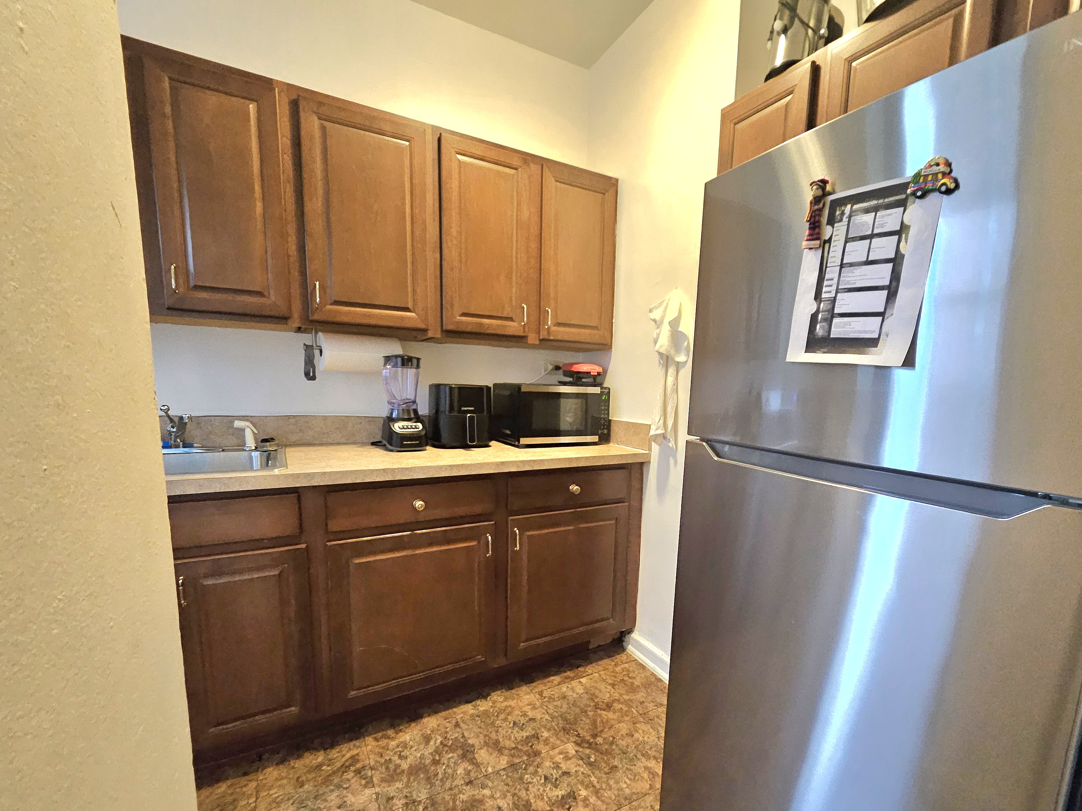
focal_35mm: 15
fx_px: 469
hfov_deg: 97.9
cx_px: 587
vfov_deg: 81.3
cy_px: 458
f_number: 2.2
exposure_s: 1/30
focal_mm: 1.7
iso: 640
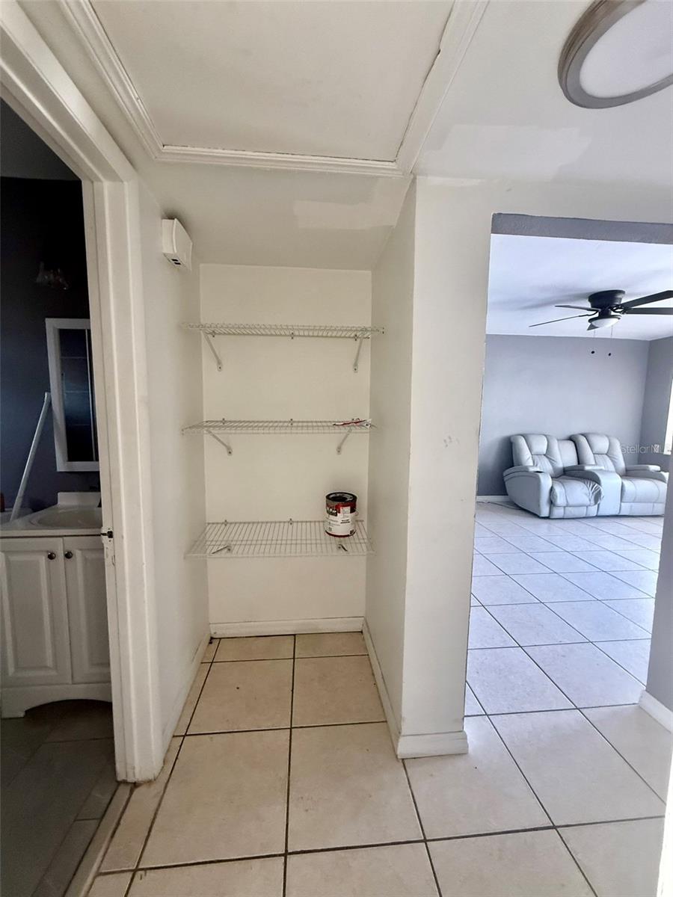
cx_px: 336
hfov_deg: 85.7
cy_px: 448
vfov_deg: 102.1
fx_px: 363
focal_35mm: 14
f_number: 2.2
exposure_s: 1/90
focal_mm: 2.22
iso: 320
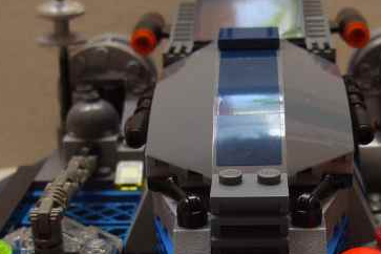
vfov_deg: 15.5
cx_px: 236
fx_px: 921
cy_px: 229
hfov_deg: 23.3
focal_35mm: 87
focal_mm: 7.8
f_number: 2.8
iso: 100
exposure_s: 1/26
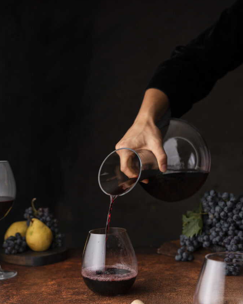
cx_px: 120
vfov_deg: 29.6
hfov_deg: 23.9
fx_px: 574
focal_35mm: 64
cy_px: 174
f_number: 4.5
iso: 320
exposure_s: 1/125
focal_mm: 55.7
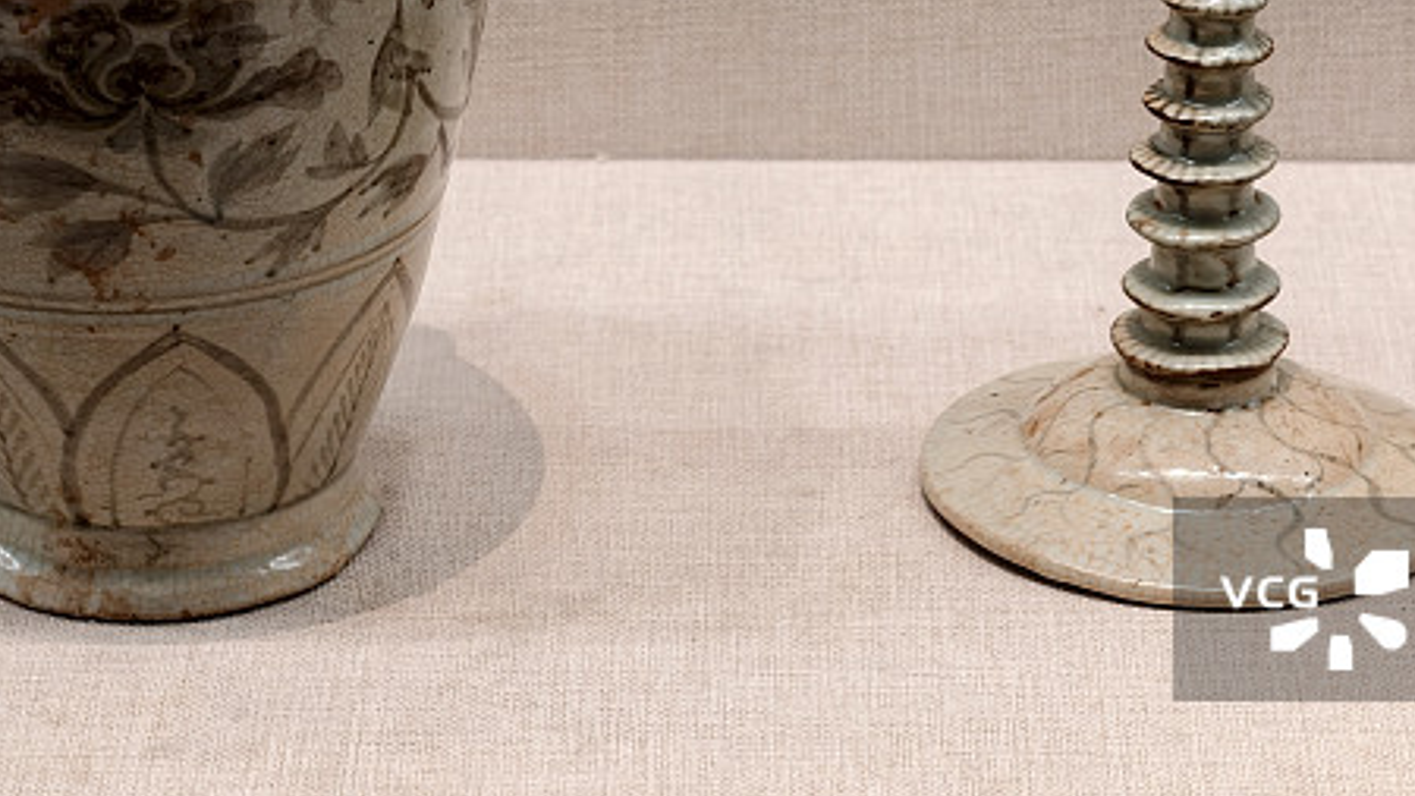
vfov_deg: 7.3
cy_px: 101
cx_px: 616
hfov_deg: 13.0
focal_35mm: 165
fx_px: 6190
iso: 1692
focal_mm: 22.48
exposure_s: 1/50
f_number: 2.67
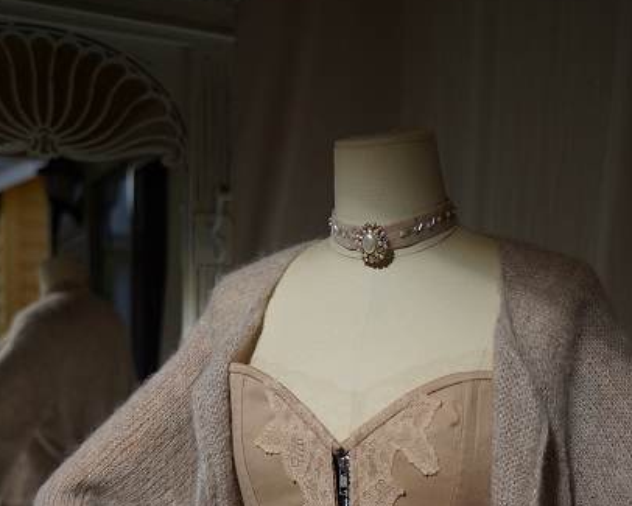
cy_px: 536
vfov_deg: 27.1
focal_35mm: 52
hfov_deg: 35.9
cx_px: 377
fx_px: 973
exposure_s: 1/1600
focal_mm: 30
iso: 100
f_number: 2.8
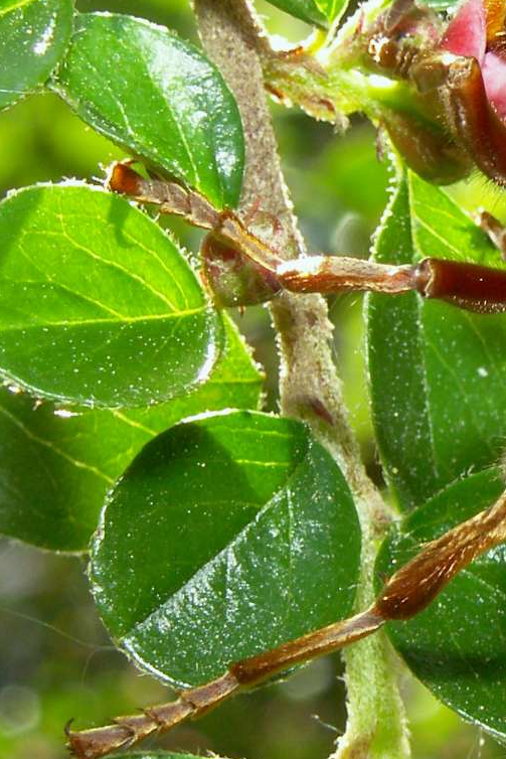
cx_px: 649
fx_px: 2908
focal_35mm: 138
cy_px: 408
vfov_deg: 14.9
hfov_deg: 9.8
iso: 50
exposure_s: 1/125
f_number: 5.6
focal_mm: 10.28
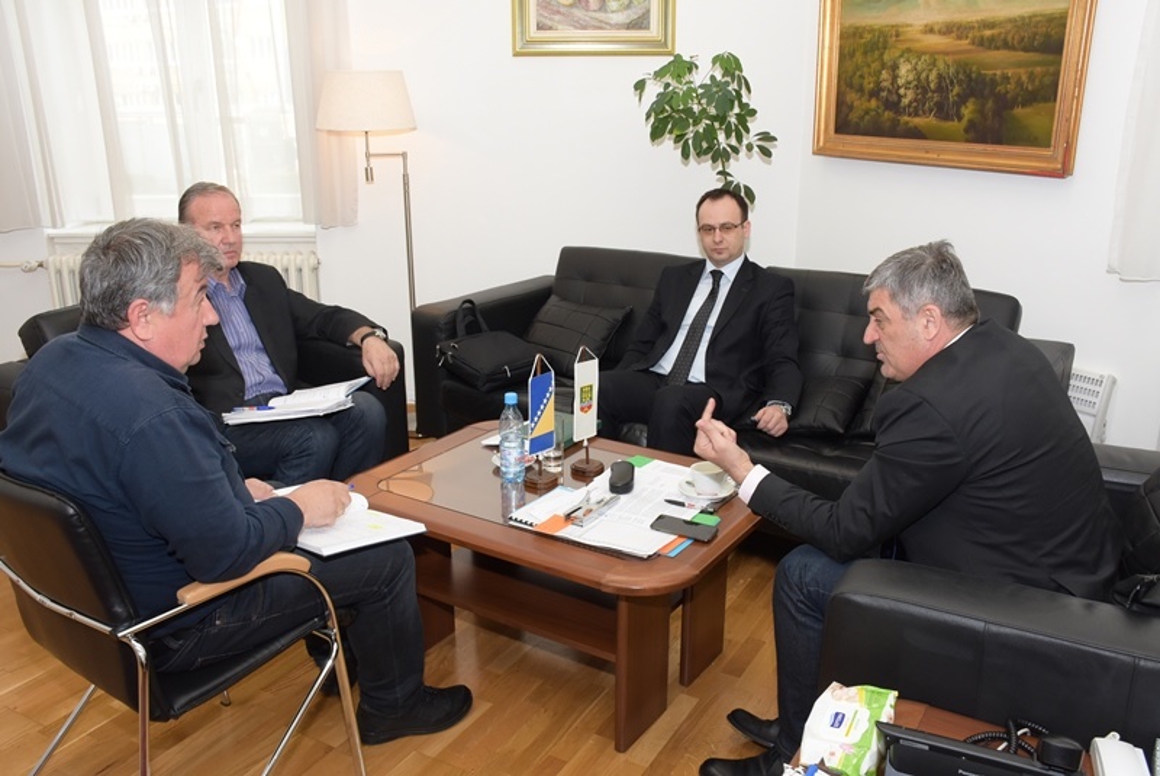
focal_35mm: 30
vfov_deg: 43.7
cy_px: 388
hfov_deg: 61.9
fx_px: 968
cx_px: 580
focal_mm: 20
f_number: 7.1
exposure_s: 1/125
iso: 1000
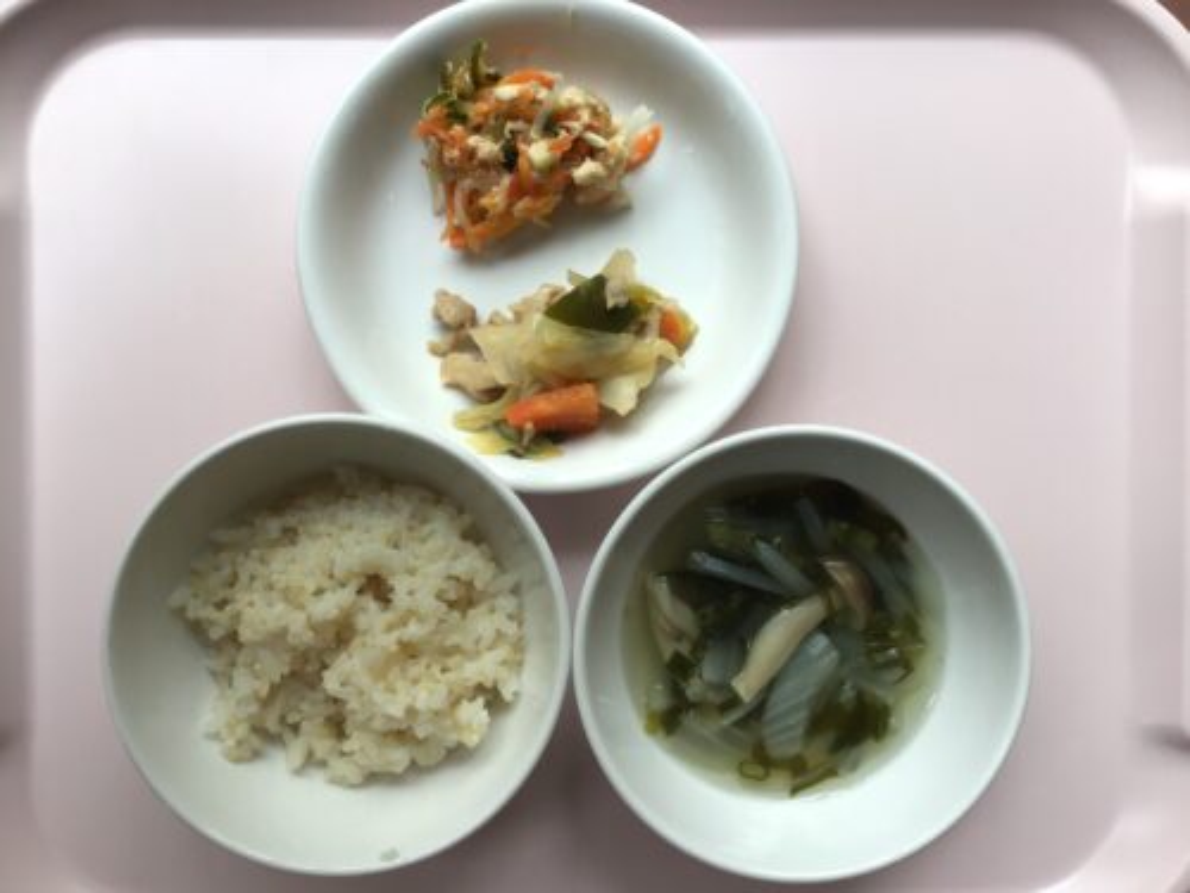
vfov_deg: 45.4
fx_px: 1066
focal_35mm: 31
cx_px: 595
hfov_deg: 58.4
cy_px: 446
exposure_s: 1/60
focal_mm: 3.3
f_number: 2.4
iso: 32
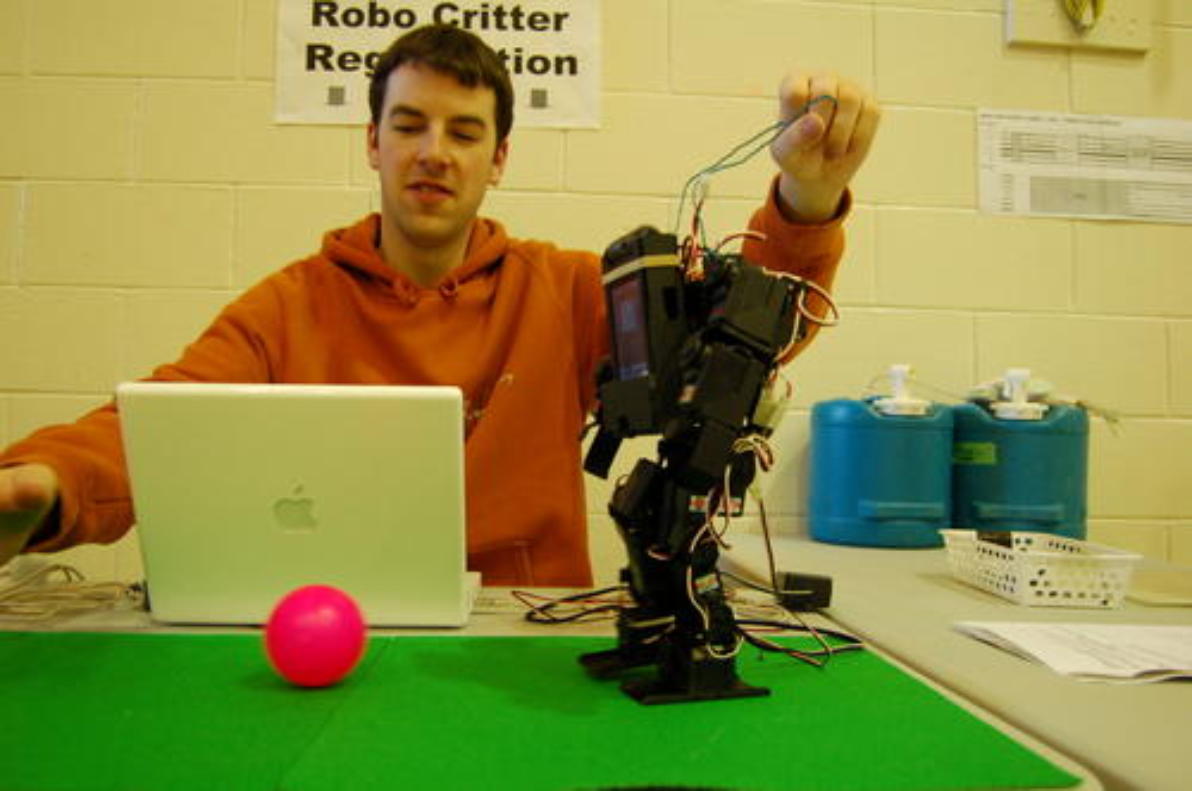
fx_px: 992
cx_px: 596
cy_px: 396
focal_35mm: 30
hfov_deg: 62.0
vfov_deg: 43.5
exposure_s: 1/50
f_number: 4
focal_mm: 20
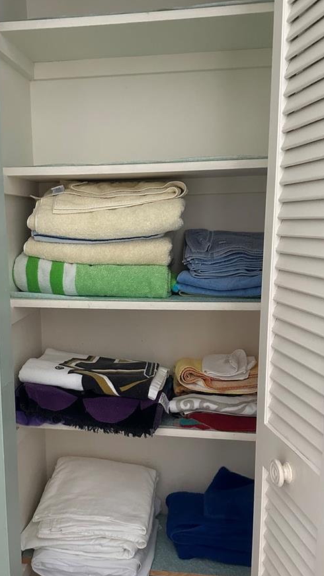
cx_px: 90
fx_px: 550
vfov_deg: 55.1
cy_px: 328
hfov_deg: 32.3
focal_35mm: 36
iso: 800
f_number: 1.78
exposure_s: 1/60
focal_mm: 6.86
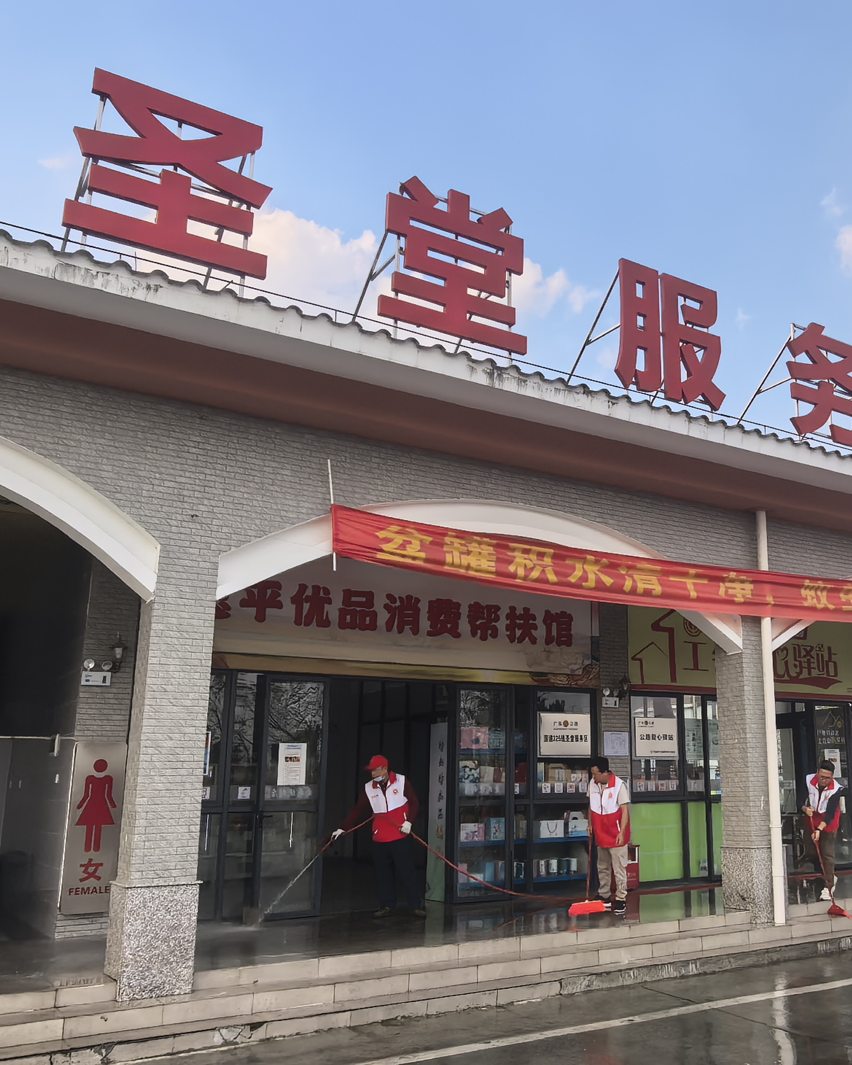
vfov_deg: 55.7
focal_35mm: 32
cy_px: 543
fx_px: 1009
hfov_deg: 44.8
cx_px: 595
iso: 100
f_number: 2.2
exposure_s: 1/2532
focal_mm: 1.95
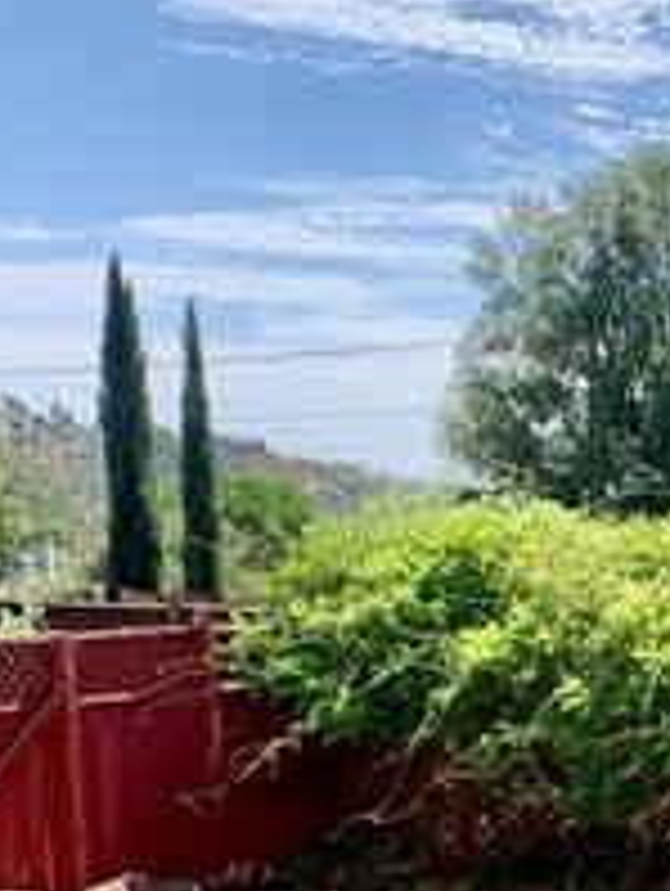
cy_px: 999
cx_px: 841
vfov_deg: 21.9
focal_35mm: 84
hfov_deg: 16.7
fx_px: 2163
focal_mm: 4.25
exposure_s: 1/1447
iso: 25
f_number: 1.8
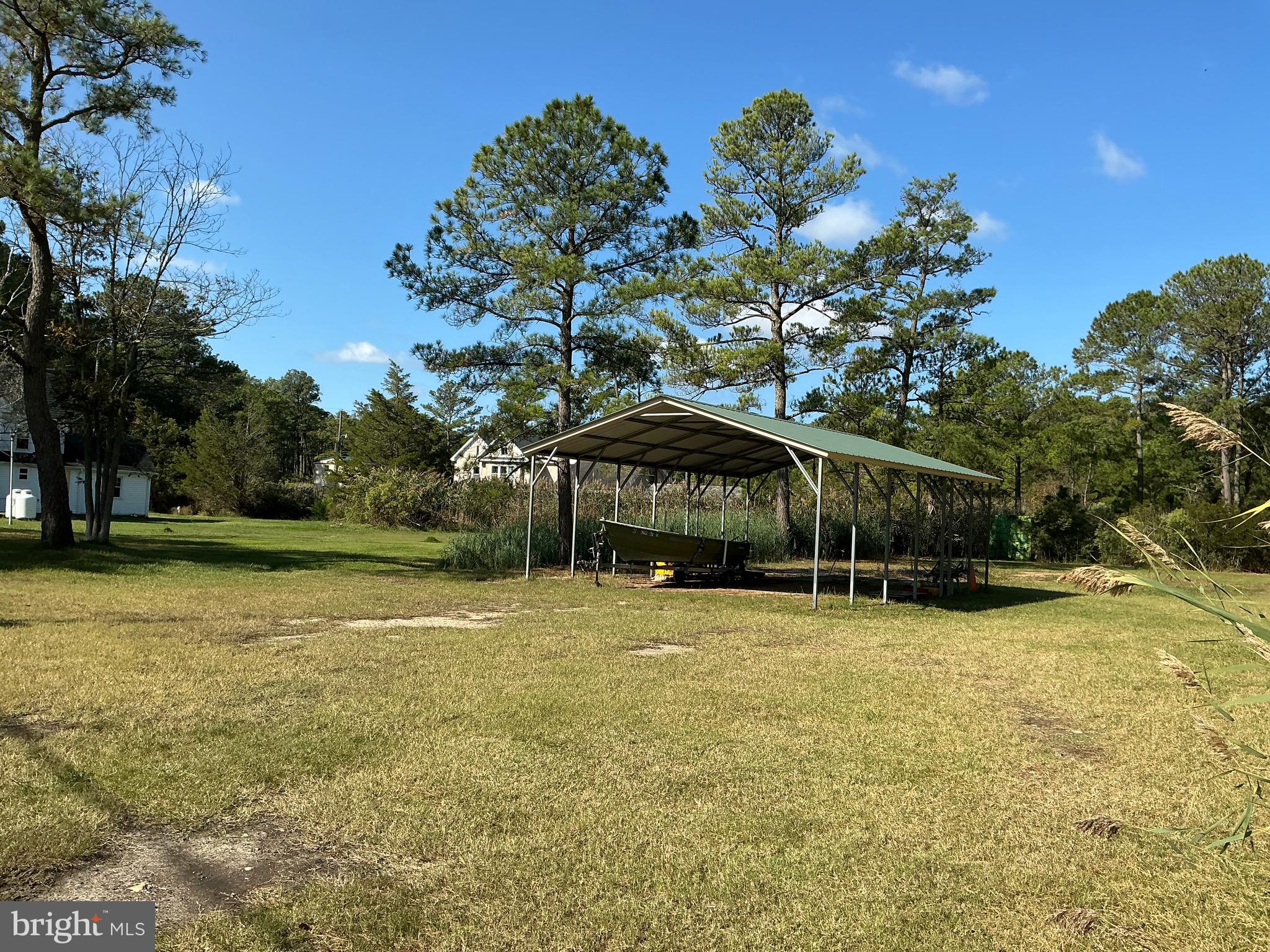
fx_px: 1027
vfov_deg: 49.7
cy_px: 476
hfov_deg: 63.4
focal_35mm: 28
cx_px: 635
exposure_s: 1/1577
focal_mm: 3
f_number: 1.8
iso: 25
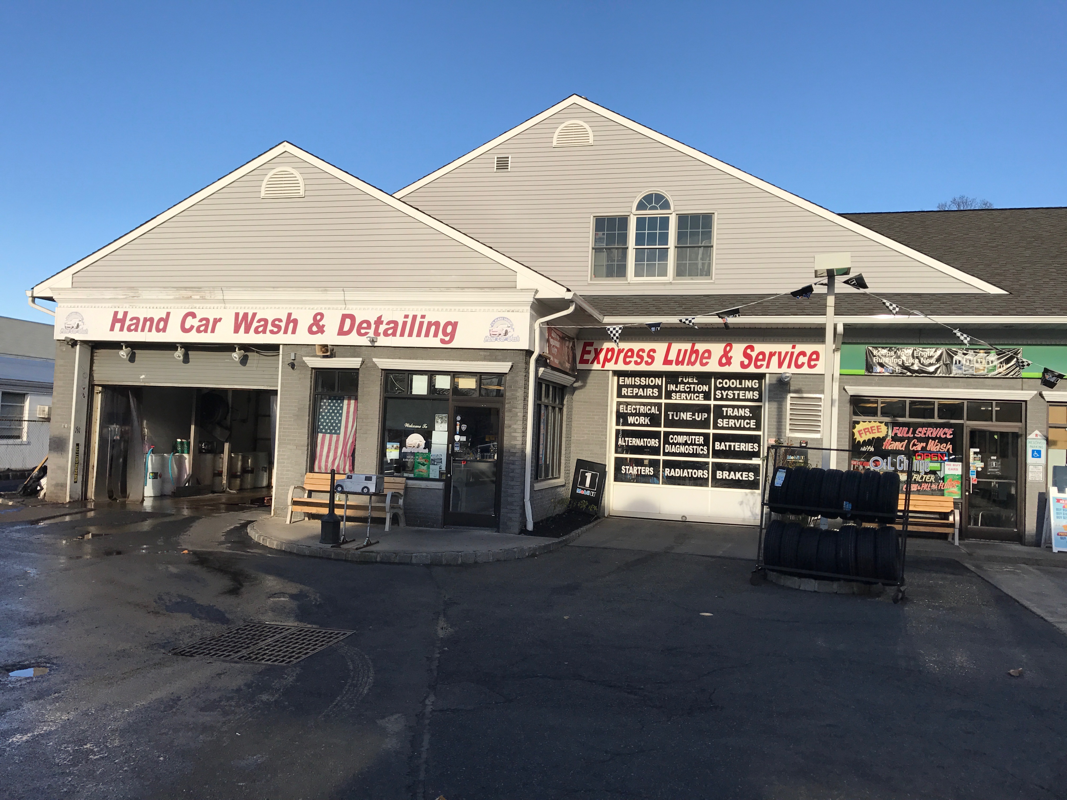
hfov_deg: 63.4
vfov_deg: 49.7
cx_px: 534
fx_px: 863
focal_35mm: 28
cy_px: 400
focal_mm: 3.99
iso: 20
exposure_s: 1/1808
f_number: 1.8
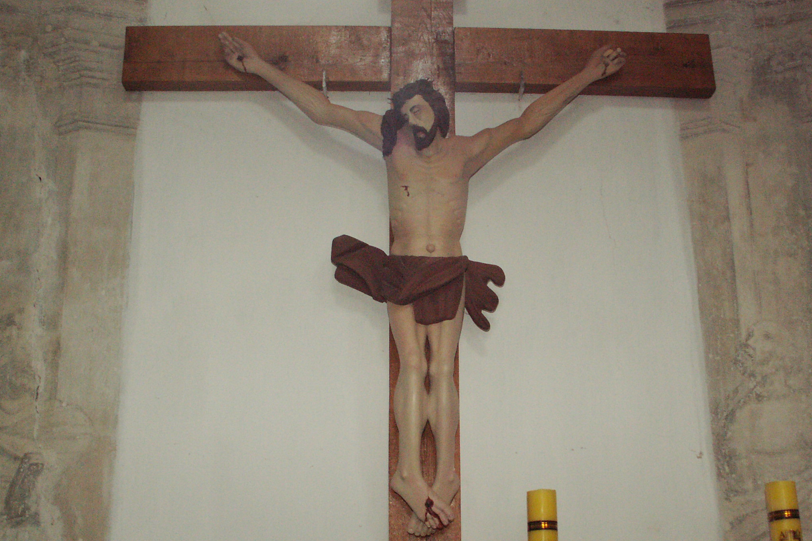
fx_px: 1038
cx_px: 421
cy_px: 349
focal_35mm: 46
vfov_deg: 29.1
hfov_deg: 42.7
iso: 160
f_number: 2.8
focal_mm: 5.86
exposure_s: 1/40
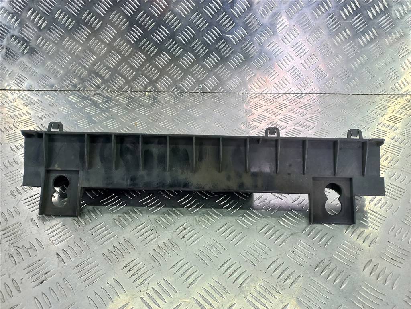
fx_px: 297
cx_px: 206
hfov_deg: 69.4
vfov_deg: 54.9
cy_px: 154
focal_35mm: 25
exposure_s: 1/50
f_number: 1.8
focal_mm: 4.6
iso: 64
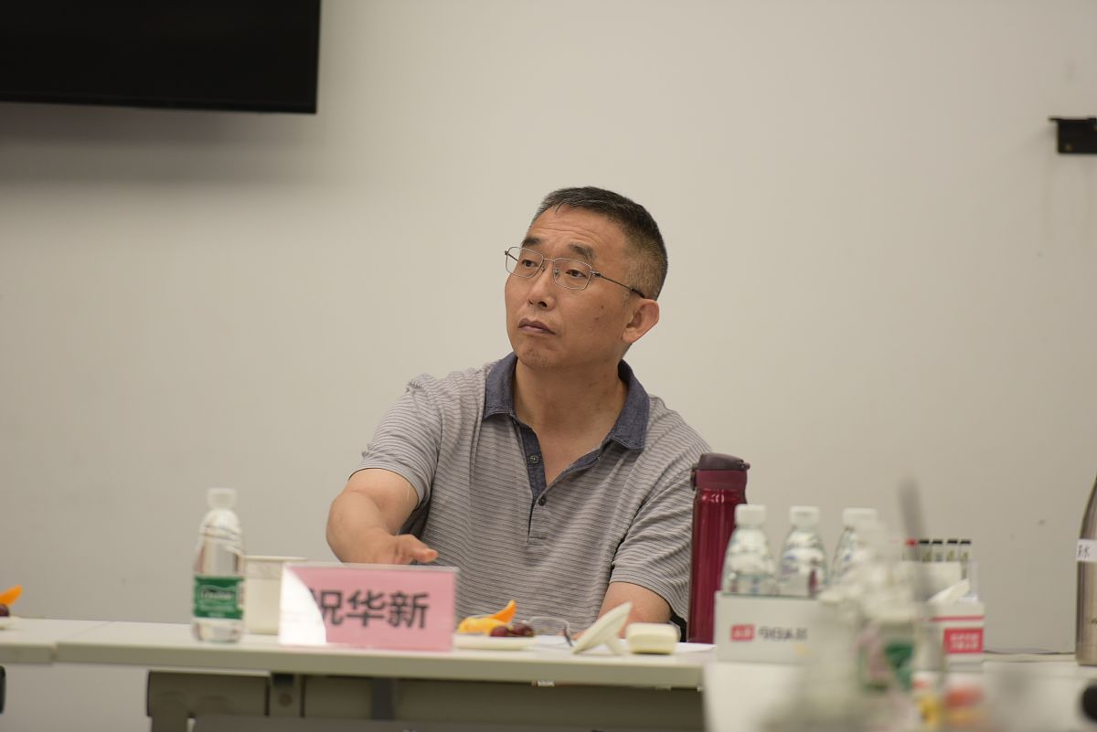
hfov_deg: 10.3
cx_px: 548
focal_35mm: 200
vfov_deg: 6.9
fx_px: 6096
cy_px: 366
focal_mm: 200
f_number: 2.8
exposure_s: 1/200
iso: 500
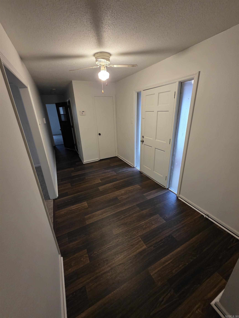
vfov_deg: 106.2
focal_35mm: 13
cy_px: 159
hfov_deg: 89.9
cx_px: 120
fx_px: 120
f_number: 1.9
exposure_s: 1/60
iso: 500
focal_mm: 2.2
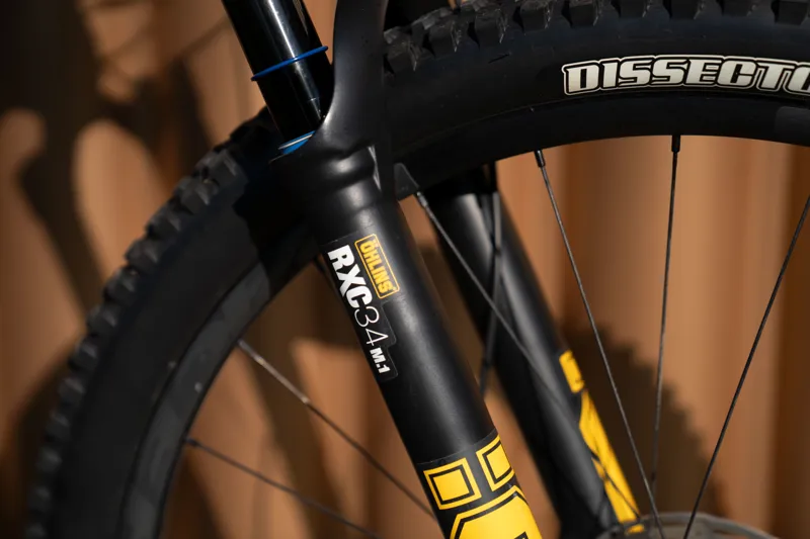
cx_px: 405
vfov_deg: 19.4
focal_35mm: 70
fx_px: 1575
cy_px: 270
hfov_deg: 28.8
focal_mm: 70
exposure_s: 1/5000
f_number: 2.8
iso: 200
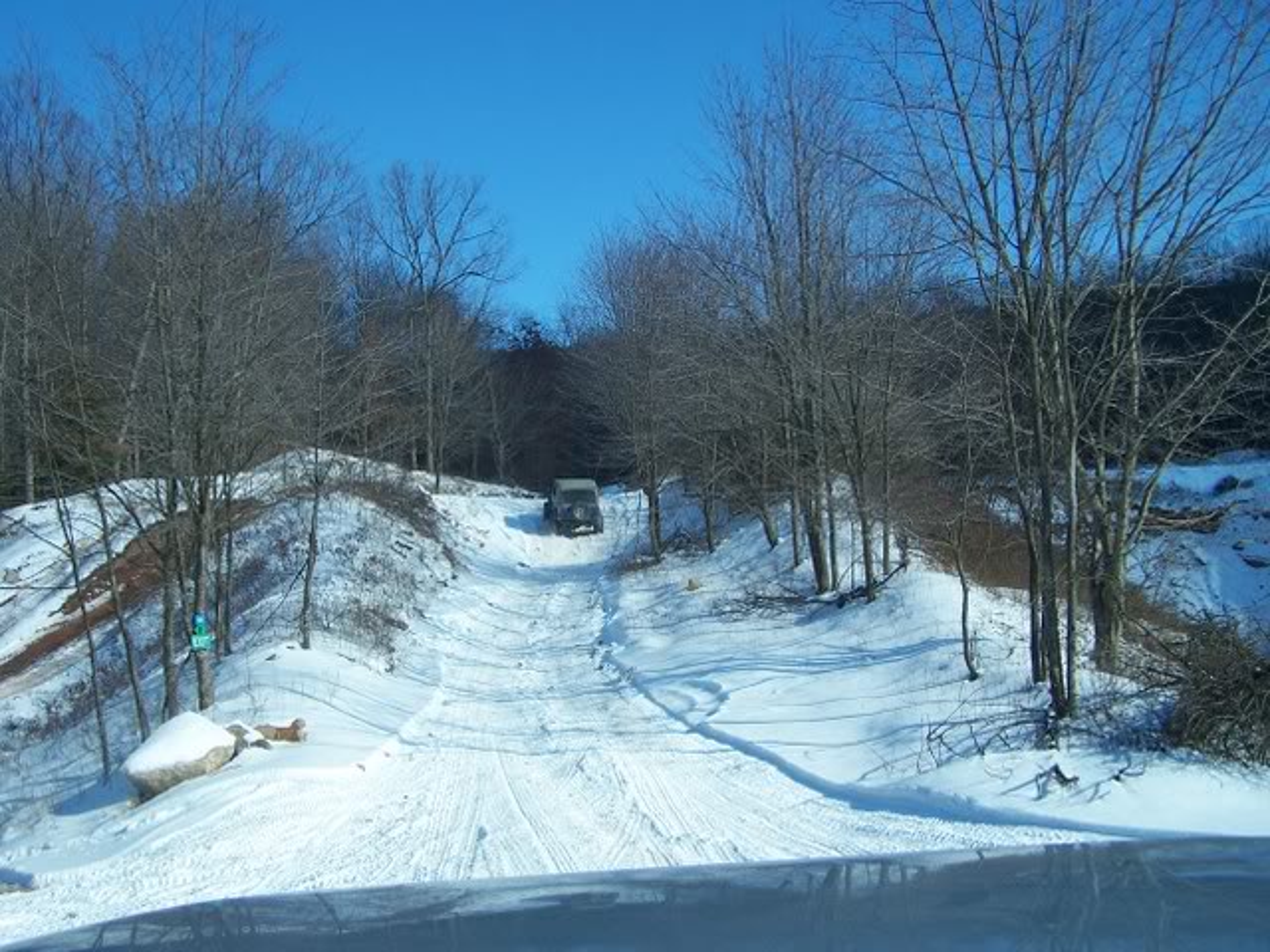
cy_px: 476
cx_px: 635
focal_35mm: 38
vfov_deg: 37.7
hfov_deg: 49.0
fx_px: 1394
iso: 80
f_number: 2.8
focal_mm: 6.3
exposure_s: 1/750
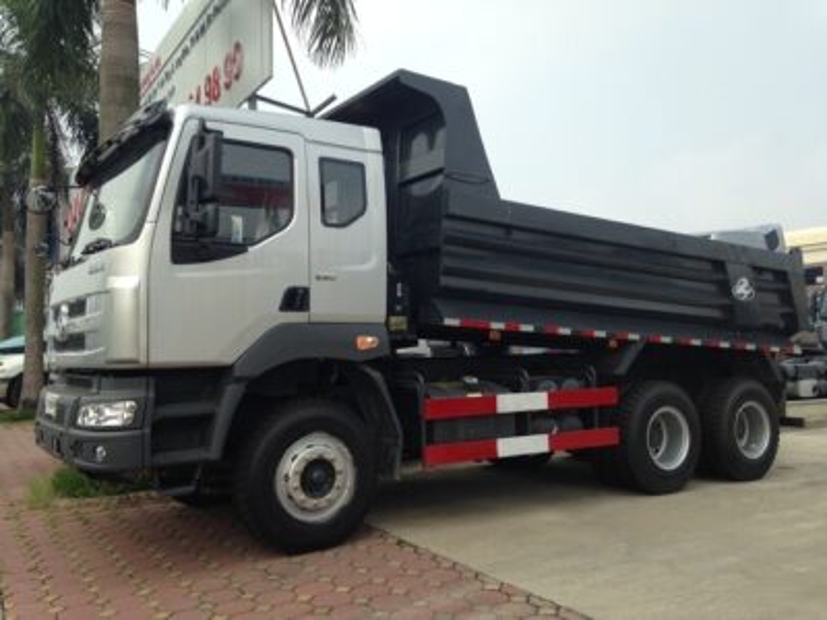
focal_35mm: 33
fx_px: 788
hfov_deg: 55.4
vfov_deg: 42.9
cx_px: 414
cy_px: 310
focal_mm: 4.12
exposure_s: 1/968
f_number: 2.4
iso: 50
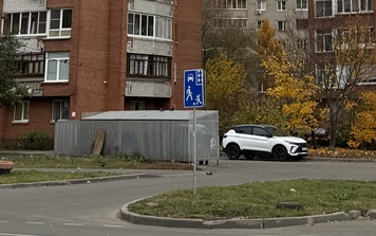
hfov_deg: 20.4
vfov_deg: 11.8
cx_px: 229
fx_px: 1046
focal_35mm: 102
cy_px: -204
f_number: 1.78
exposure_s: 1/1818
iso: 80
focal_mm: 6.76
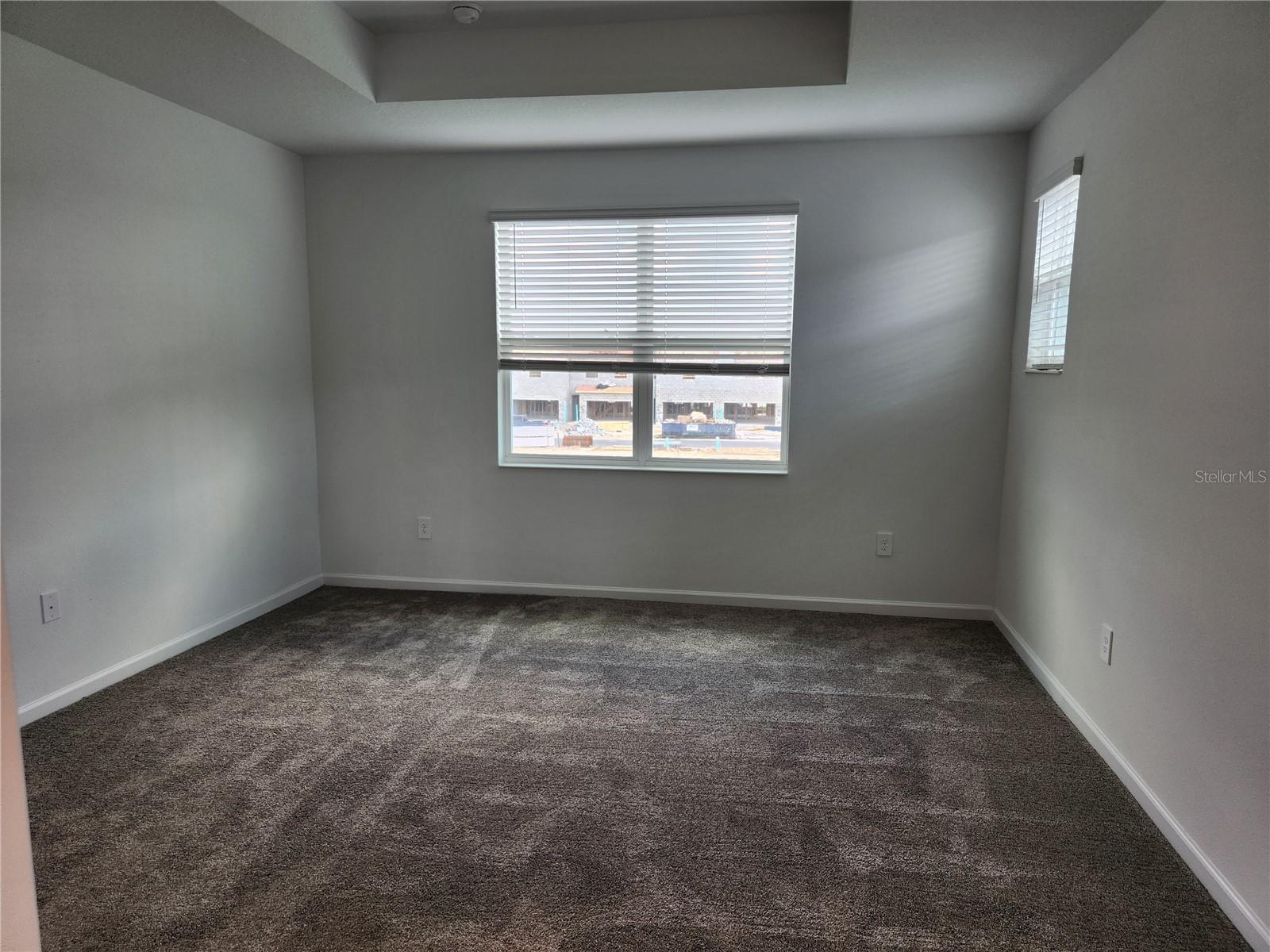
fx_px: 844
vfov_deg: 58.9
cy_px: 476
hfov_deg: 73.9
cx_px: 635
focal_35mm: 23
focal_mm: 5.4
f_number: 1.8
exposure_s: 1/120
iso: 50
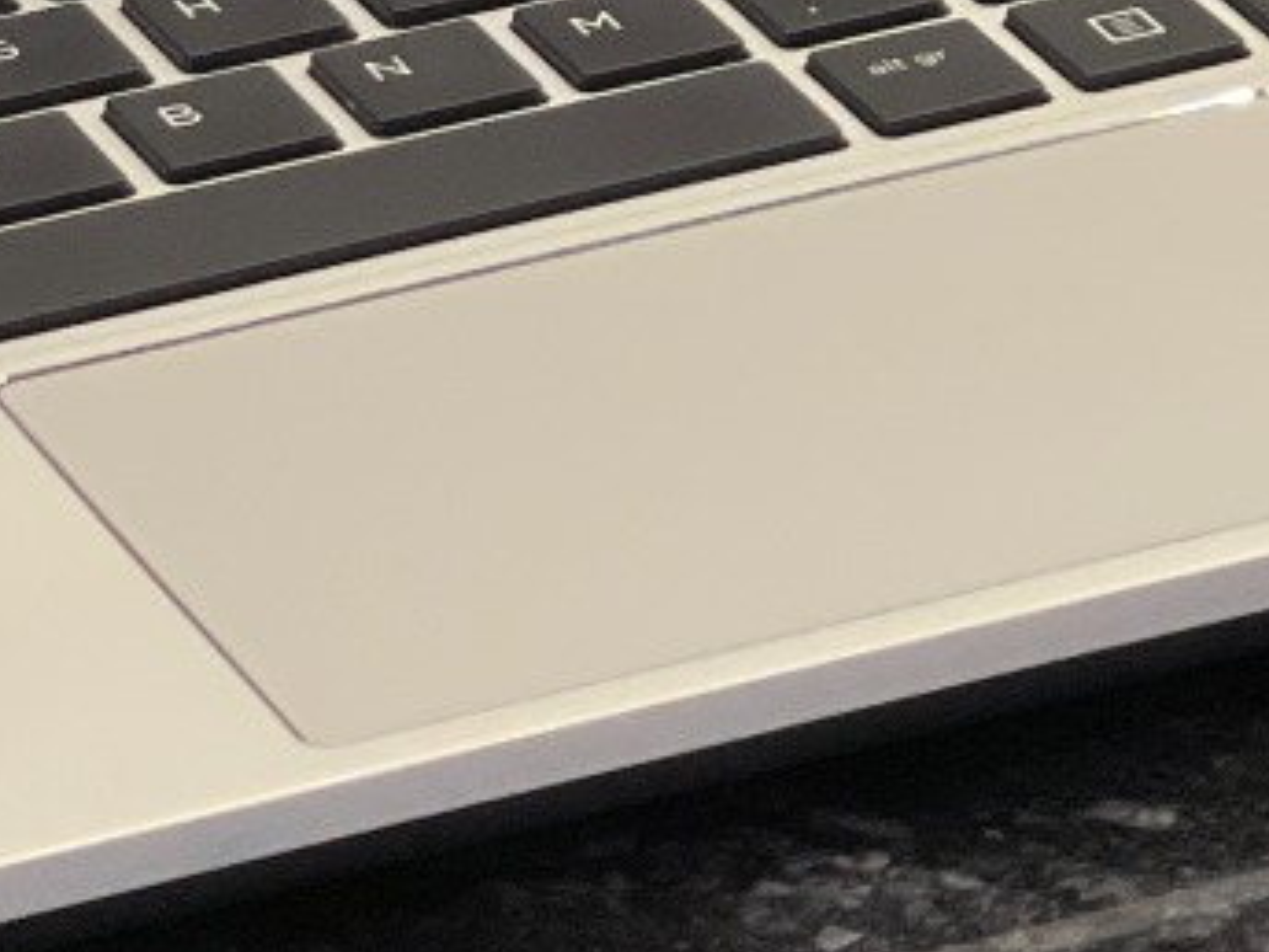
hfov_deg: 6.6
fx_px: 10924
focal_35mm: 298
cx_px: 266
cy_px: -897
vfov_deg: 4.9
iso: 160
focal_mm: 7.5
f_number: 2.2
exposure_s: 1/121
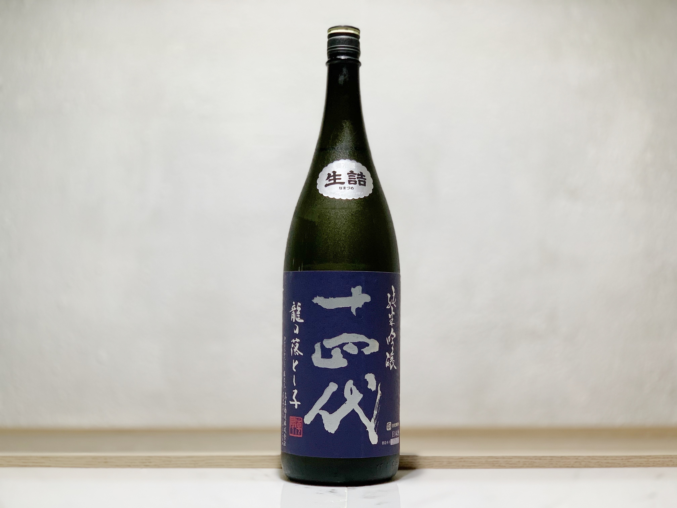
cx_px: 338
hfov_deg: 36.8
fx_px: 1017
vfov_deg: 28.0
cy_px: 254
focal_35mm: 52
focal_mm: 6
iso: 80
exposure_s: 1/50
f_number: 2.4
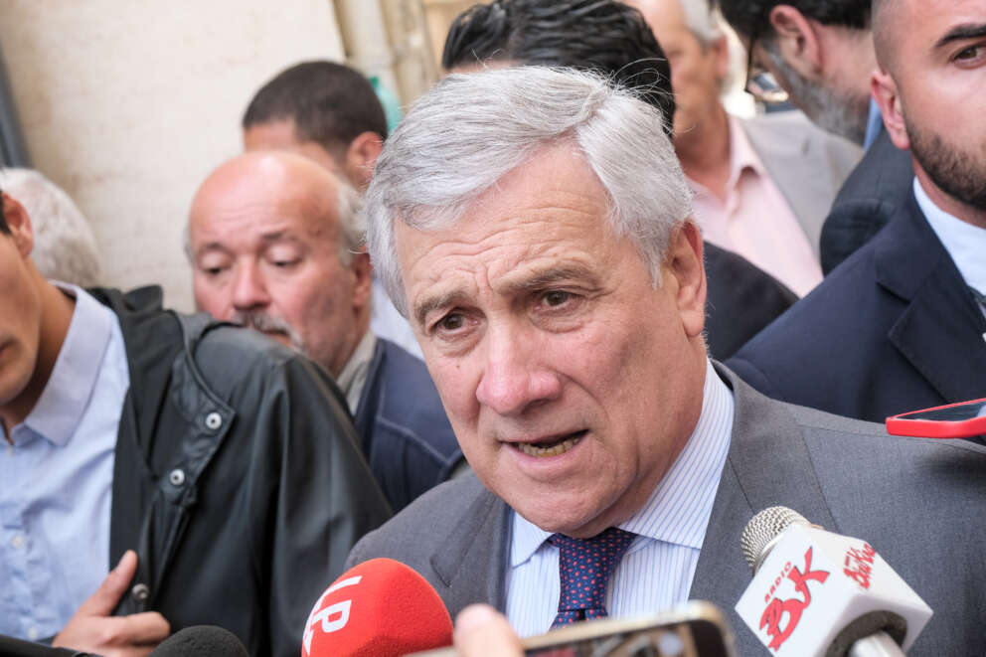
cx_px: 493
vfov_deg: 20.6
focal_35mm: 66
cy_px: 328
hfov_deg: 30.5
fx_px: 1807
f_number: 4.5
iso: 800
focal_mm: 44.1
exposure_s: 1/500
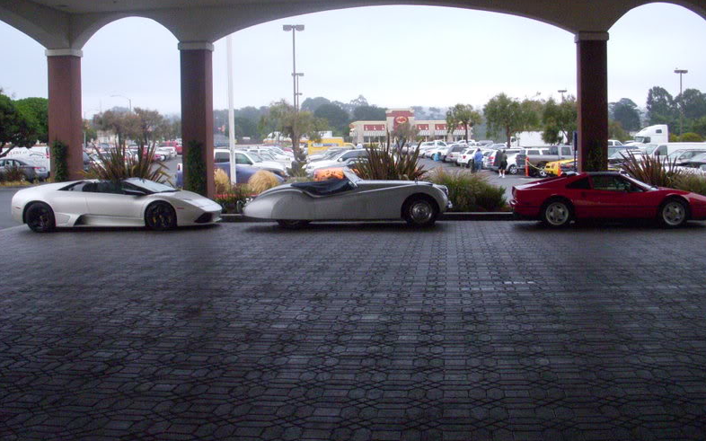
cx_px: 357
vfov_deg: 31.2
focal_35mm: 41
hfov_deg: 48.2
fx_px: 789
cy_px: 194
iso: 800
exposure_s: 1/400
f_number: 3.3
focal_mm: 6.3
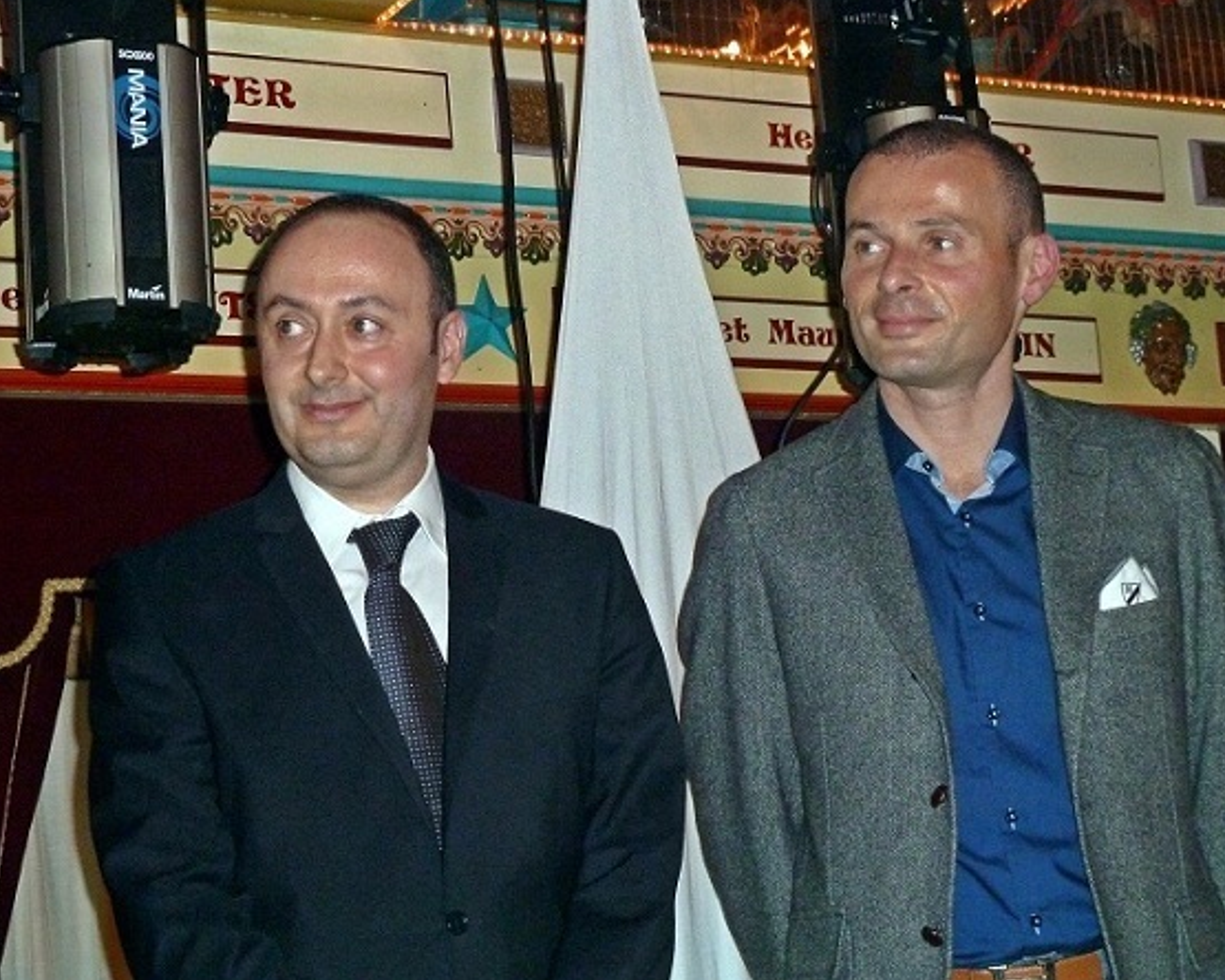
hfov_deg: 25.1
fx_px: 2755
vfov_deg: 20.2
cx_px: 611
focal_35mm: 76
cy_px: 486
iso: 400
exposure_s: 1/30
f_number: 4.1
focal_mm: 11.9
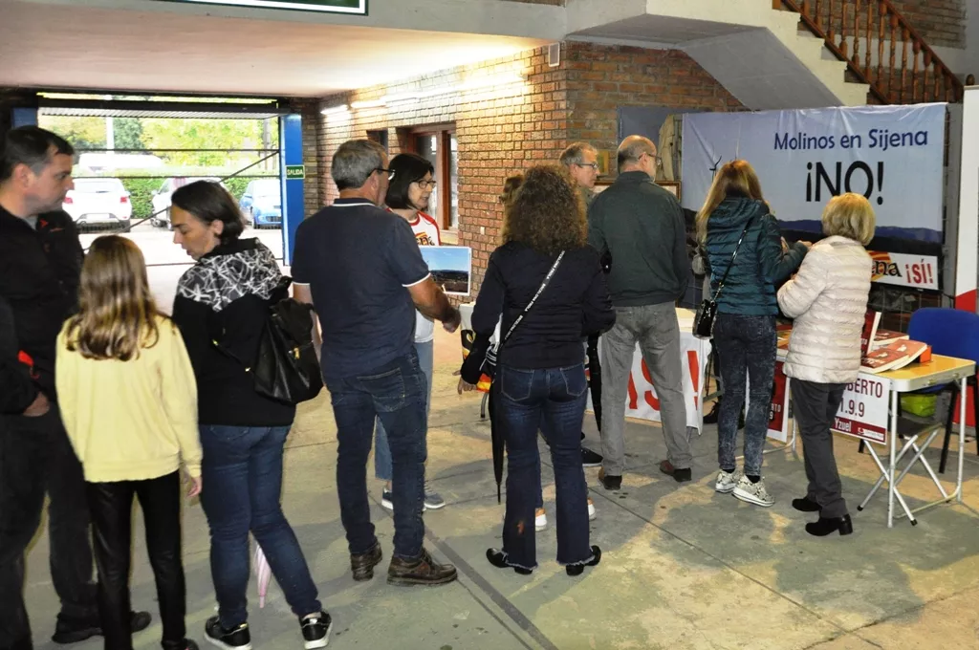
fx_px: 733
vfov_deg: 47.8
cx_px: 490
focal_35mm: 27
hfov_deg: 67.4
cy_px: 325
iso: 800
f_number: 3.5
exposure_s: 1/60
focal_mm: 18
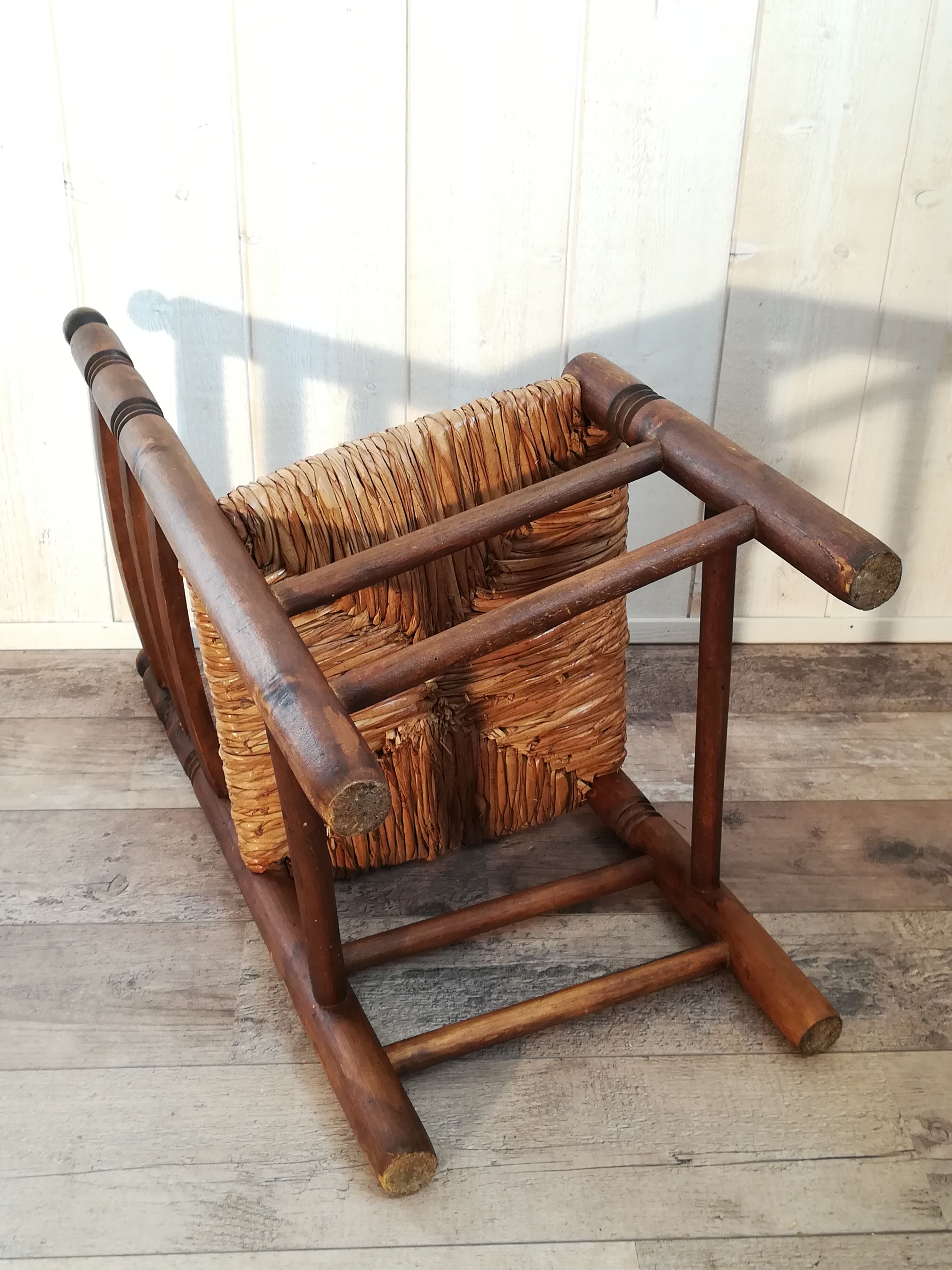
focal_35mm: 36
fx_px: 1320
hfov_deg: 39.7
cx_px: 476
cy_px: 635
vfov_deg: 51.4
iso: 100
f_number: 2.2
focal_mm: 3.83
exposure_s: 1/30
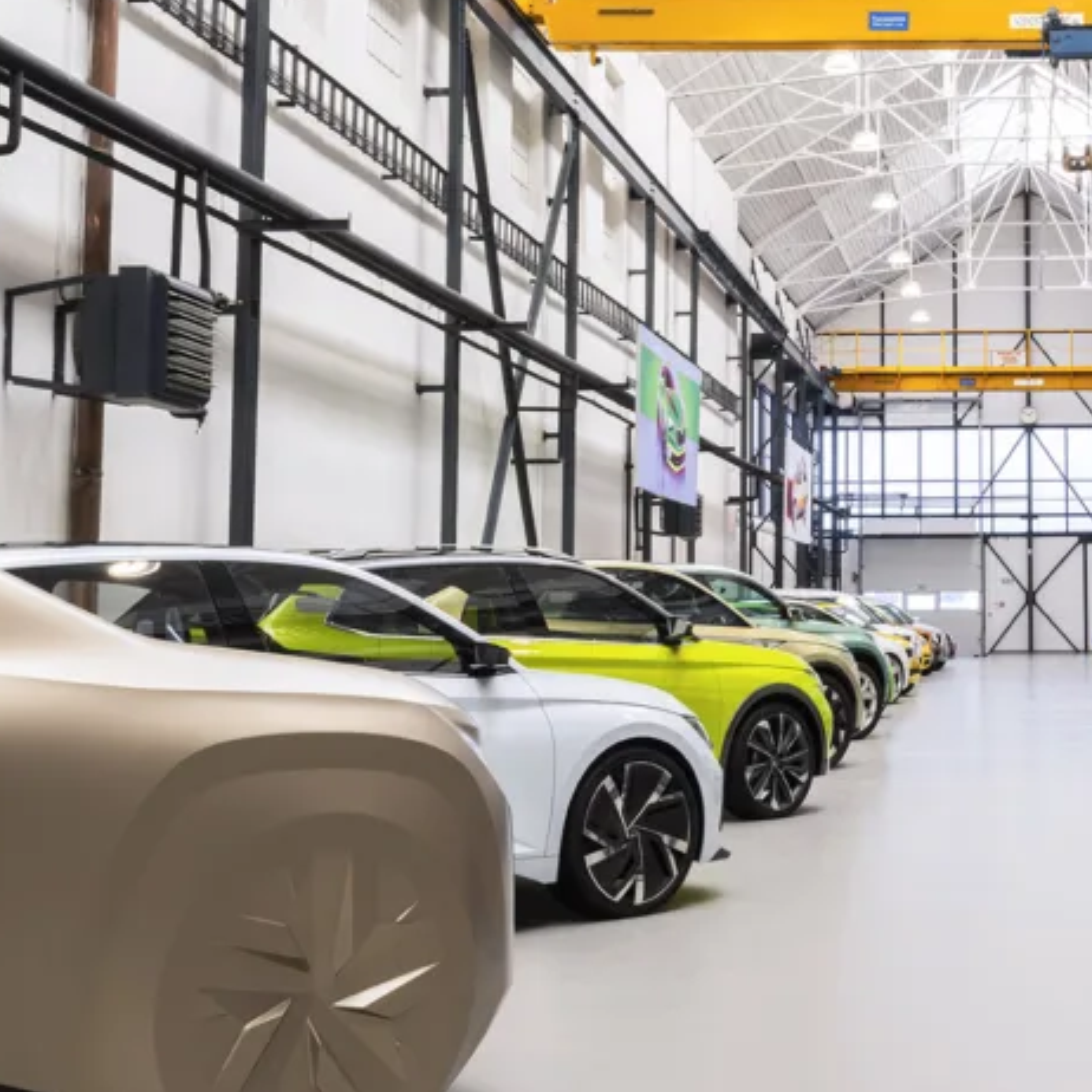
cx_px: 1040
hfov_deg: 27.3
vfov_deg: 28.5
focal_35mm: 60
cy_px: 409
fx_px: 2141
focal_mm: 30.5
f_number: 22
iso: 100
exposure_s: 2
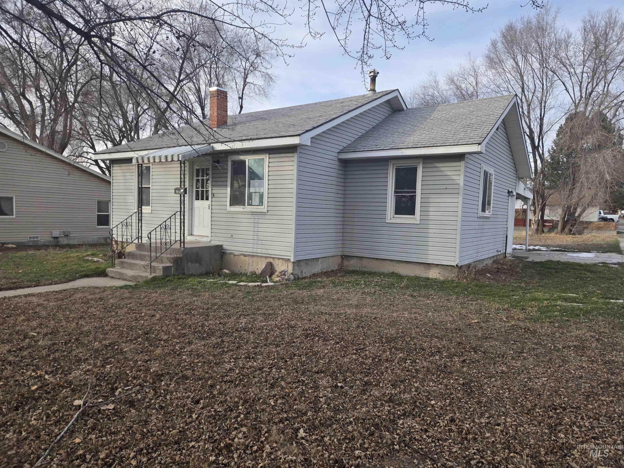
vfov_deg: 58.9
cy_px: 234
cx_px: 312
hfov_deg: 73.9
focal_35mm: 23
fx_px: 415
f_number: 1.8
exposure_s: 1/548
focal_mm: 5.4
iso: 25
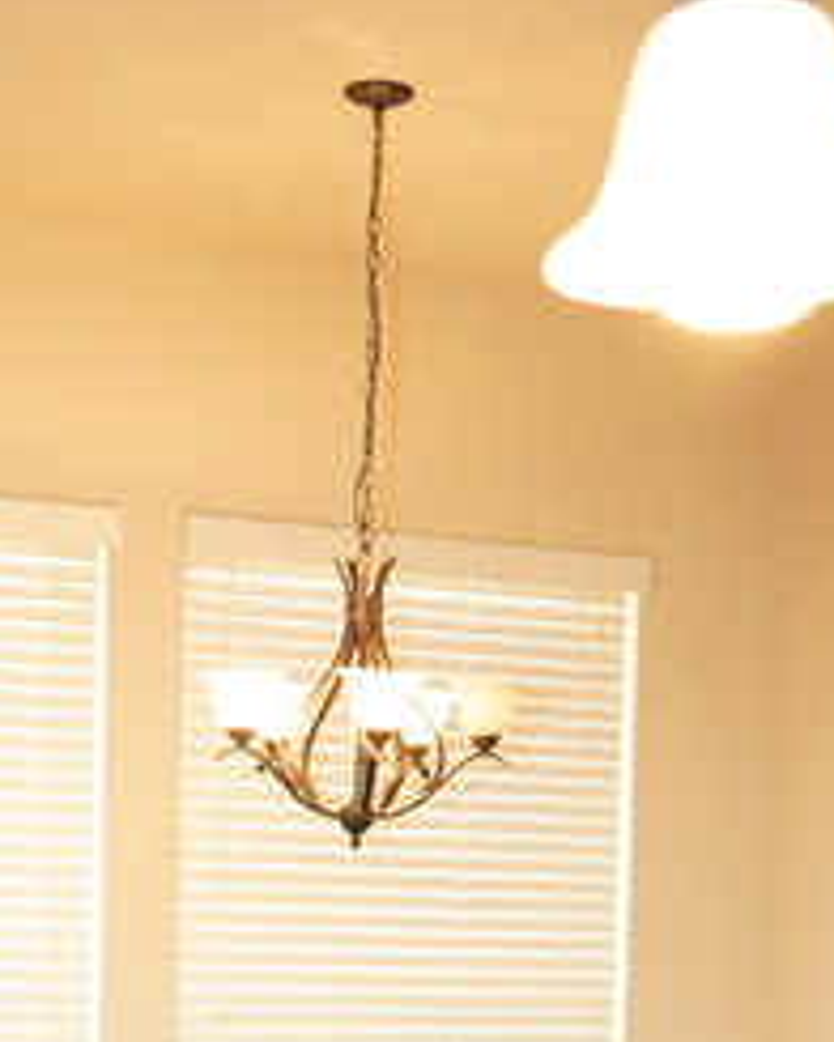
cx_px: 219
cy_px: 1170
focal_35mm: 86
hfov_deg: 17.8
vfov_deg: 21.0
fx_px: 2653
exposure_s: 1/100
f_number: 2.8
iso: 1000
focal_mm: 35
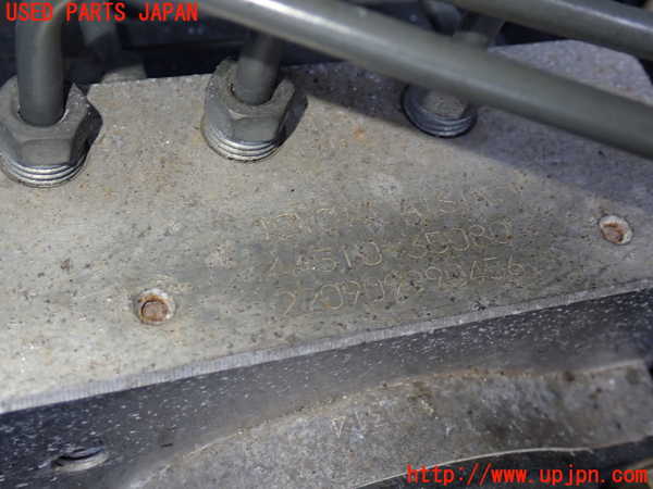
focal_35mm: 50
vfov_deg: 29.1
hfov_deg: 38.2
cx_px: 326
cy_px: 244
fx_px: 943
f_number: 3.2
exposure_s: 1/50
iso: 320
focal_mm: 9.01
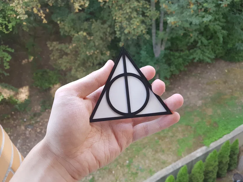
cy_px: 91
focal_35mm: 26
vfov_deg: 53.1
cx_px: 122
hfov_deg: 67.3
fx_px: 183
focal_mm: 4.2
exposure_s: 1/100
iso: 64
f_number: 1.7
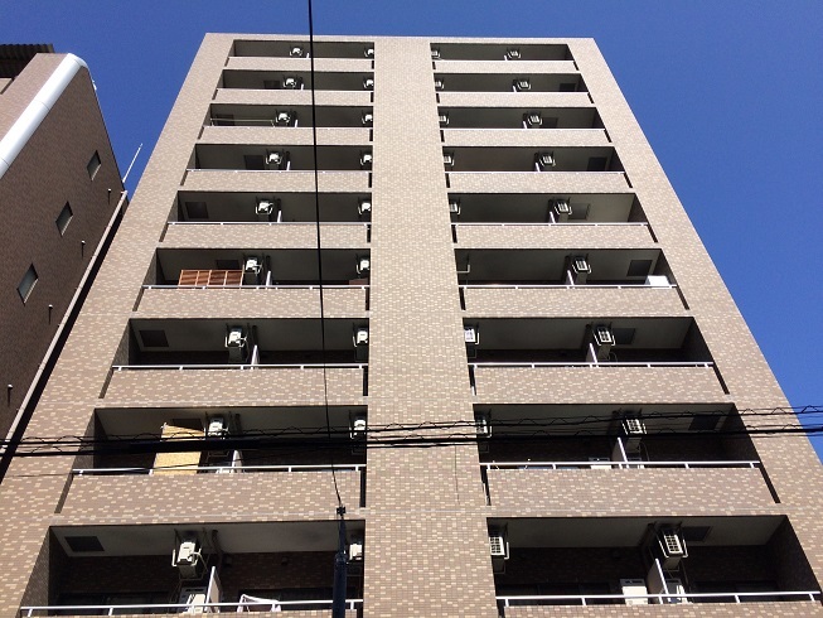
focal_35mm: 29
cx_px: 412
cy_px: 309
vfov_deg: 48.2
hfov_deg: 61.7
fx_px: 690
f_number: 2.2
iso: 32
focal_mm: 4.15
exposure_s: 1/2564
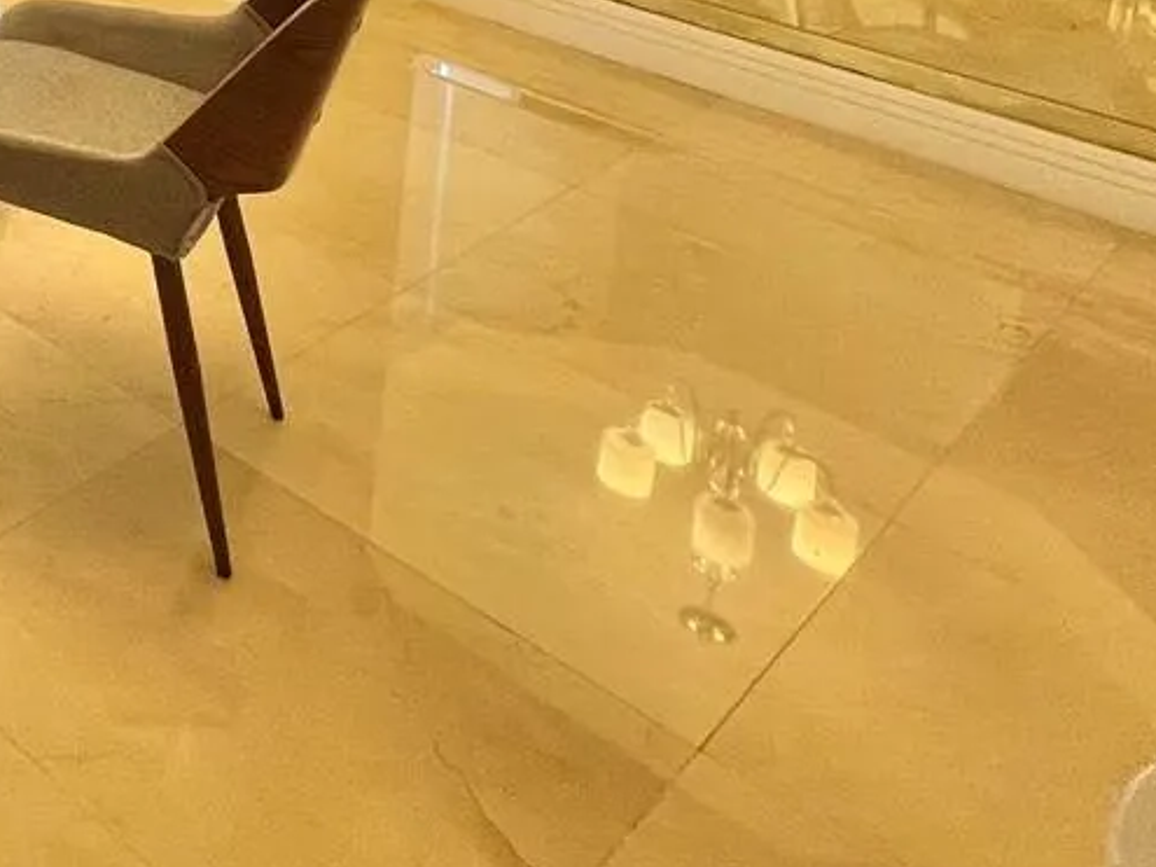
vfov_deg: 26.5
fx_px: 1402
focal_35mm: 42
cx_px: -434
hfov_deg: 31.4
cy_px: -379
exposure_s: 1/120
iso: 100
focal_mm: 1.57
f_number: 1.8
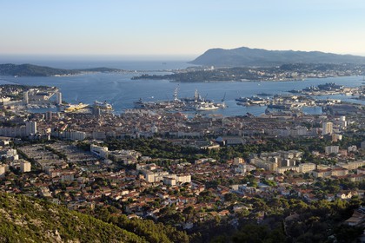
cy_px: 122
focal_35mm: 55
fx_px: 558
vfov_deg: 24.6
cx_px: 182
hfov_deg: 36.2
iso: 200
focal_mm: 55
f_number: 11
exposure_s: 1/250
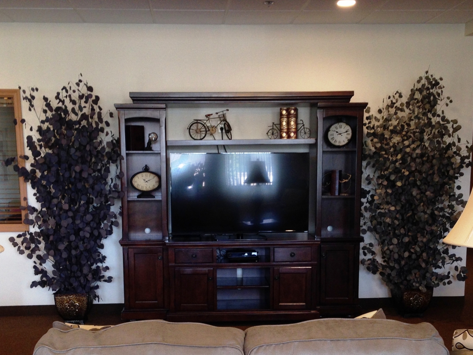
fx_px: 697
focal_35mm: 51
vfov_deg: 28.1
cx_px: 234
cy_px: 274
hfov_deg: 37.5
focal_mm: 4.12
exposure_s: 1/20
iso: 80
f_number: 2.4
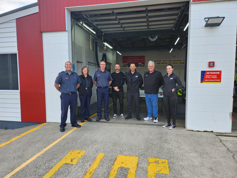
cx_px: 118
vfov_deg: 56.8
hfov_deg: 71.6
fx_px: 164
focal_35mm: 24
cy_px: 89
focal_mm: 5
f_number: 1.8
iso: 50
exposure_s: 1/453
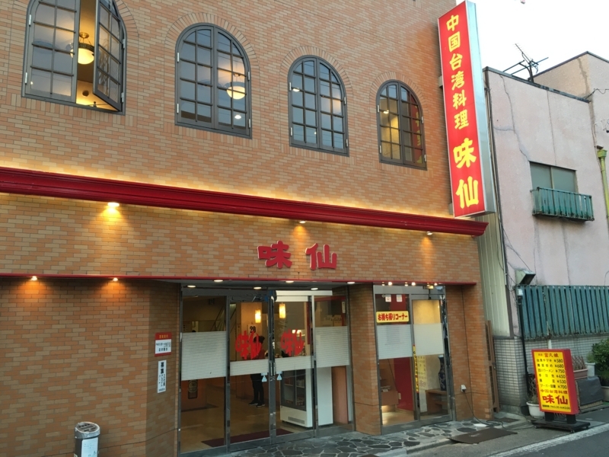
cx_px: 304
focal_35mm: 29
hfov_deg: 61.7
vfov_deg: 48.2
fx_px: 510
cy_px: 228
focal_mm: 4.15
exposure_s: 1/30
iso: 25
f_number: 2.2
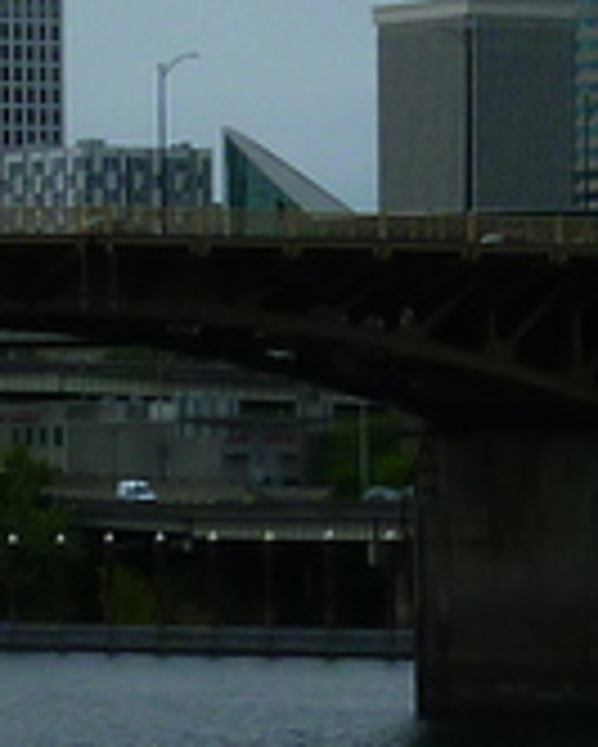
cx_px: 40
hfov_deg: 4.9
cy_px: 1138
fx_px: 6984
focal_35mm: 316
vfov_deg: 6.0
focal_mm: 7.6
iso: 80
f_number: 4.1
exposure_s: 1/640
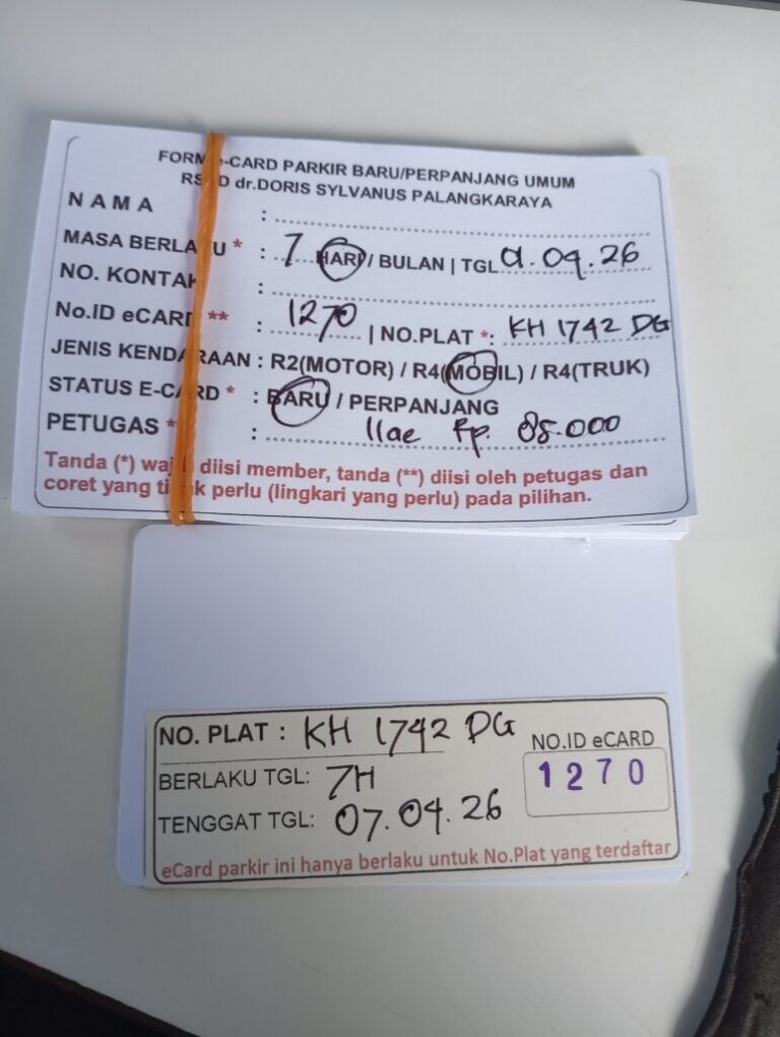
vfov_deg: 65.2
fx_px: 809
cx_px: 390
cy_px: 518
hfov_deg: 51.5
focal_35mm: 27
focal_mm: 3.98
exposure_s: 1/50
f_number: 1.8
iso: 117
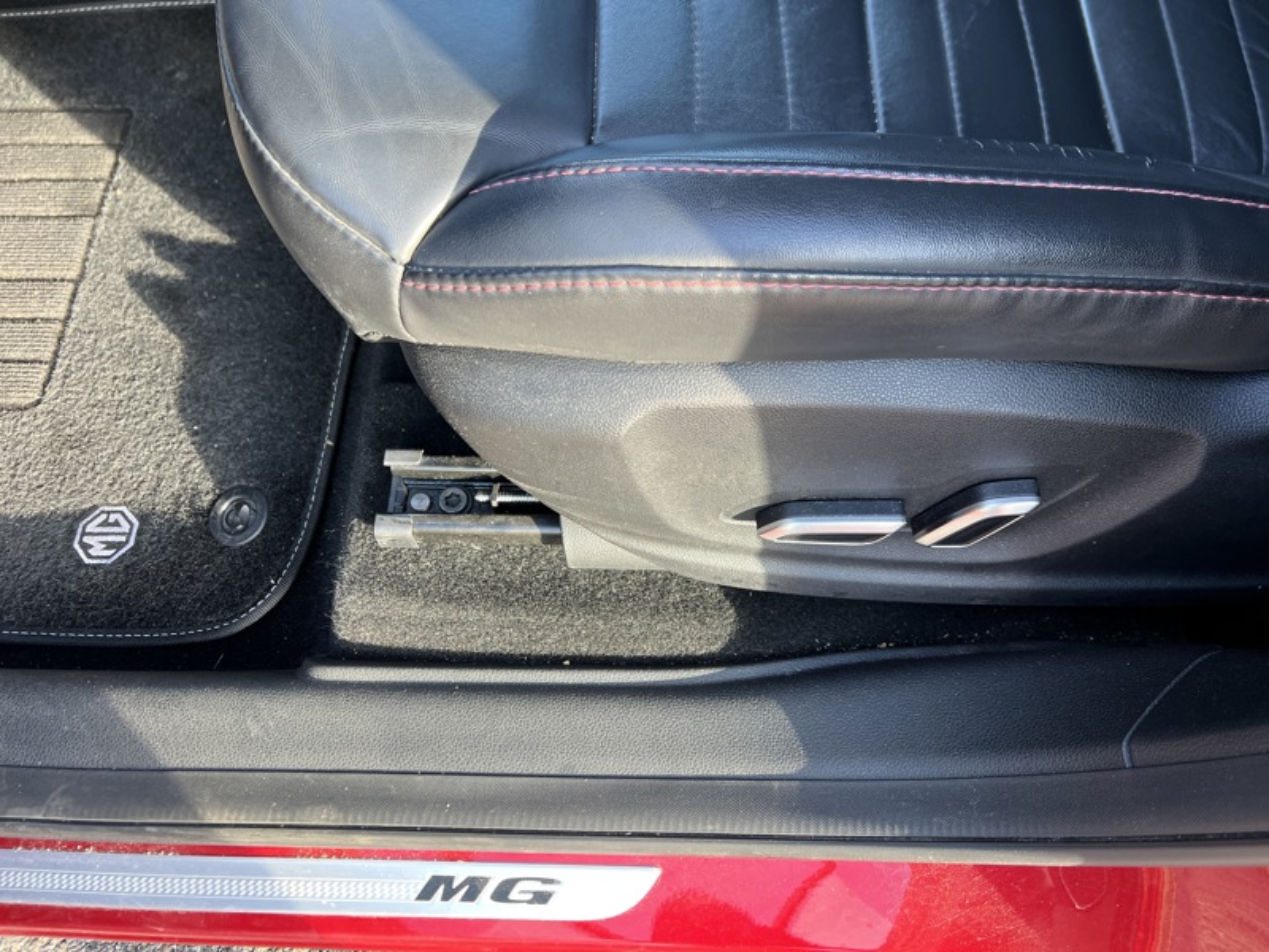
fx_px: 953
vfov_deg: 53.1
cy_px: 476
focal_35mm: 26
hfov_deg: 67.3
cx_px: 634
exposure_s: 1/121
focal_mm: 5.7
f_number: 1.5
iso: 80
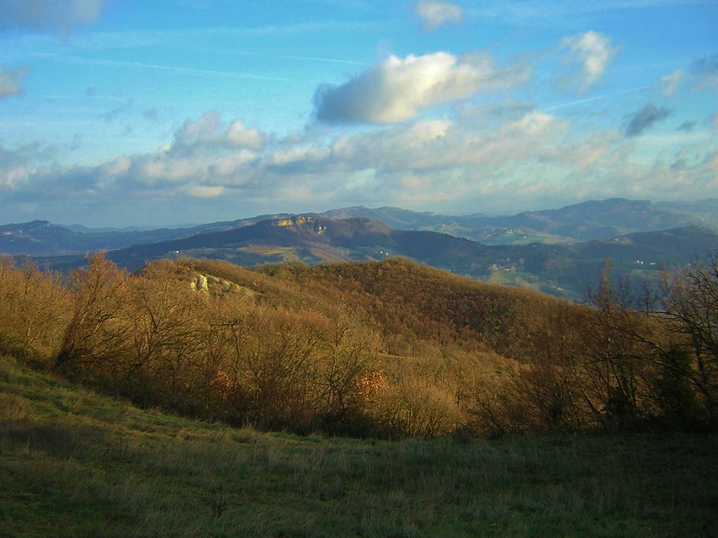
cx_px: 348
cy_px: 262
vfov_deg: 37.7
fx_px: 788
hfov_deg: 49.0
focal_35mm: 38
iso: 100
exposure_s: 1/376
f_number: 2.6
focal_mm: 4.7
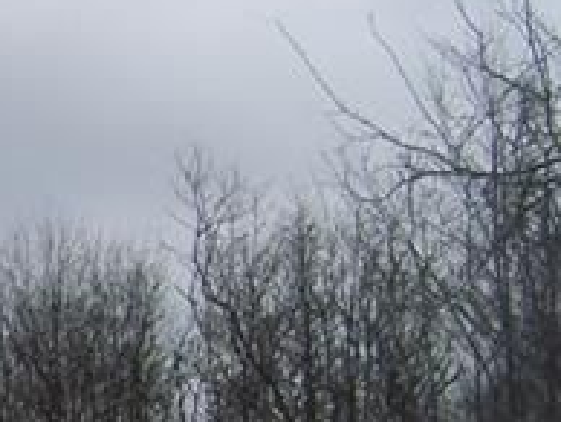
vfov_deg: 9.9
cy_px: 552
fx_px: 2402
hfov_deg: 12.0
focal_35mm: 148
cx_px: -525
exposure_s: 1/500
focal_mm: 6
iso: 80
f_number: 4.8
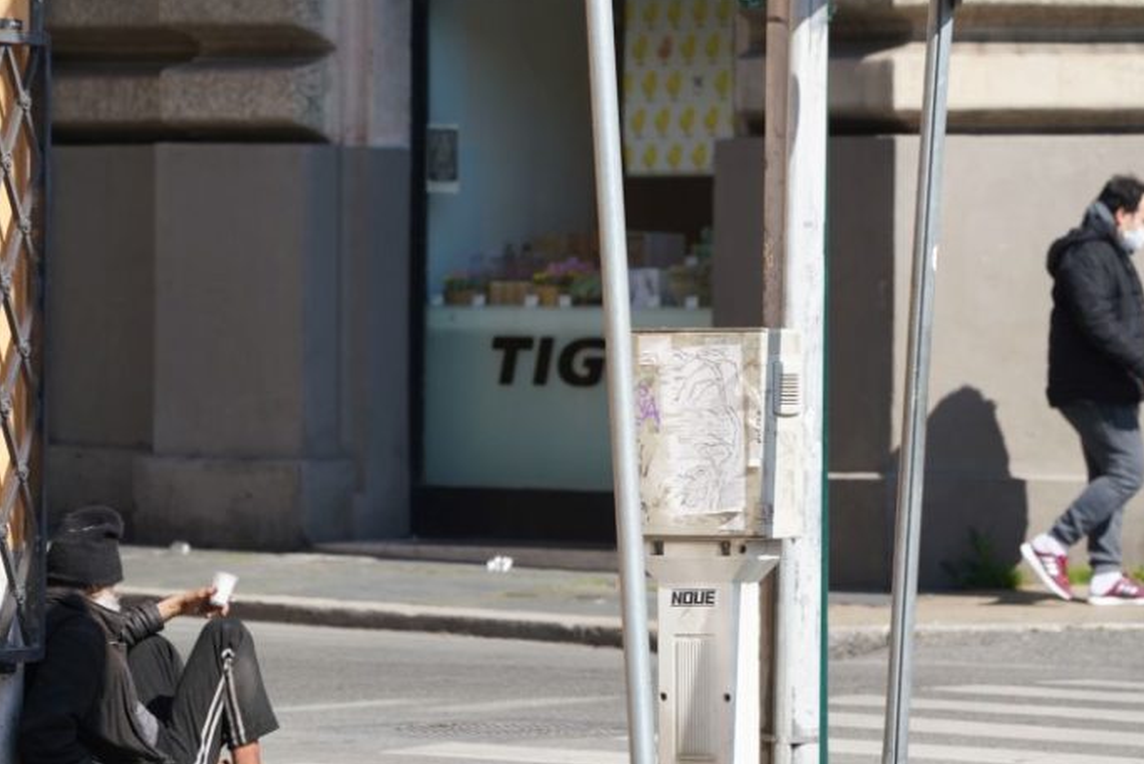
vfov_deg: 4.2
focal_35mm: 330
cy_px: 419
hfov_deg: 6.2
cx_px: 614
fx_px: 10493
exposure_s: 1/250
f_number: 9
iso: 200
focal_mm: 294
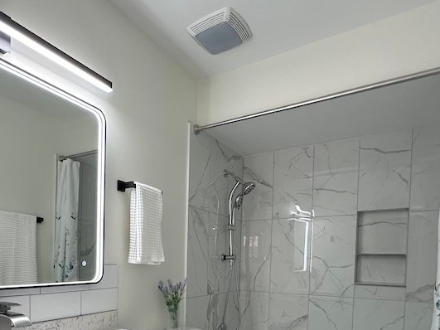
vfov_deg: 47.8
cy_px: 274
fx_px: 343
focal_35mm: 27
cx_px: 157
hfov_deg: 64.1
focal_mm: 2.22
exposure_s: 1/120
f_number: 2.2
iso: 200
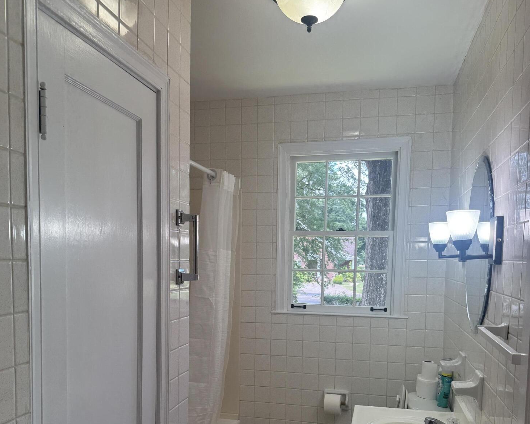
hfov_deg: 55.7
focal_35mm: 32
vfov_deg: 44.8
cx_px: 264
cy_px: 297
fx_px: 502
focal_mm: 6.76
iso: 64
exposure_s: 1/133
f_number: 1.78
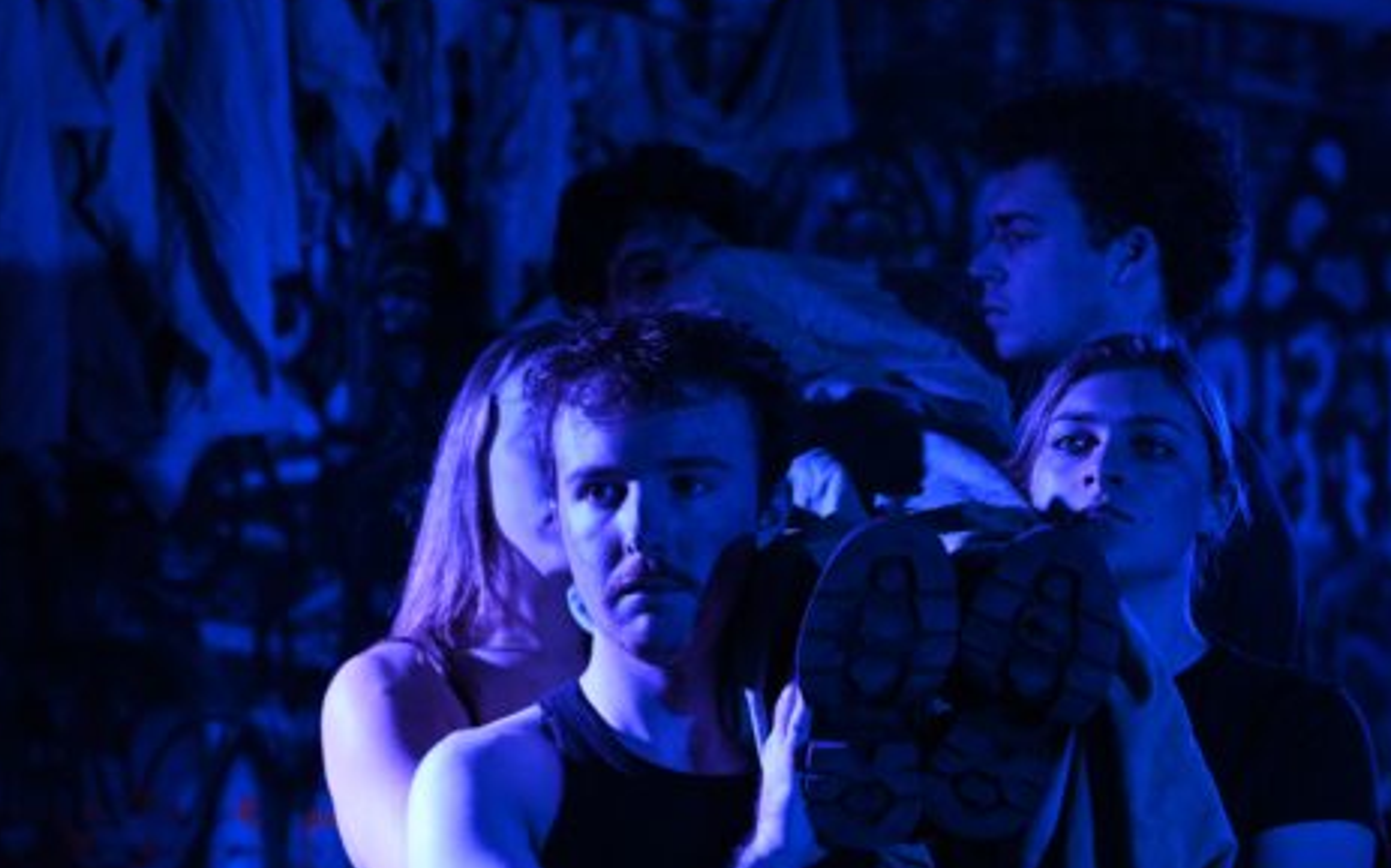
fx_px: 3600
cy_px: 371
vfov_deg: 13.7
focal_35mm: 95
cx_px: 817
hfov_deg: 21.8
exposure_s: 1/60
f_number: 4
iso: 3200
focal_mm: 71
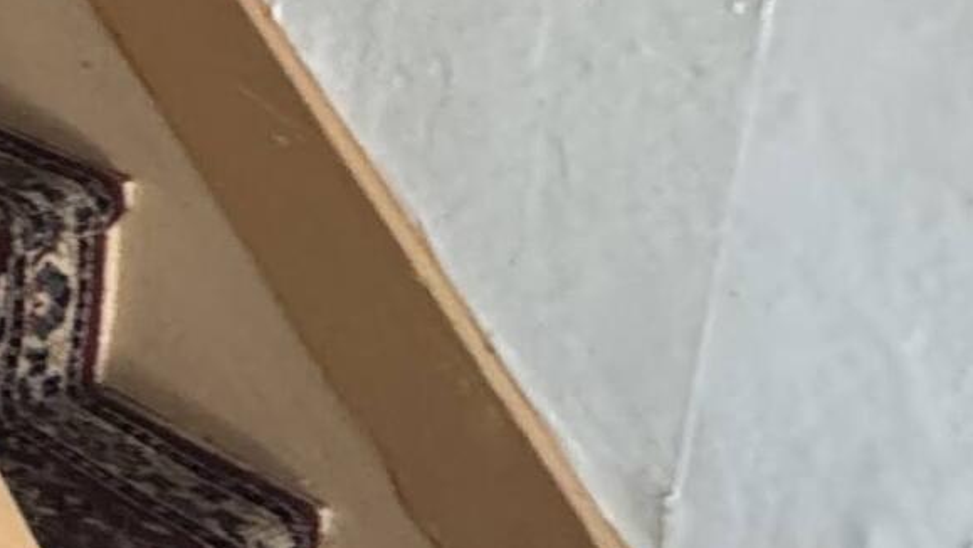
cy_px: -173
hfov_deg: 18.9
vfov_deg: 14.6
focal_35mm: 79
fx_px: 2039
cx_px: -884
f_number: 2.2
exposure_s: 1/74
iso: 320
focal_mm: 2.22
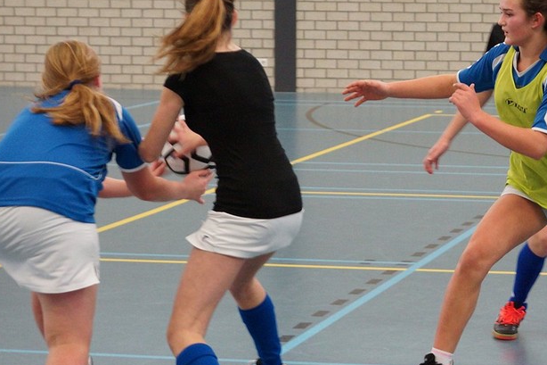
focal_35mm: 125
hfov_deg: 16.3
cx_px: 448
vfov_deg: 10.9
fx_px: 1899
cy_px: 96
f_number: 3.2
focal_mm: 50
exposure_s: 1/200
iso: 1250
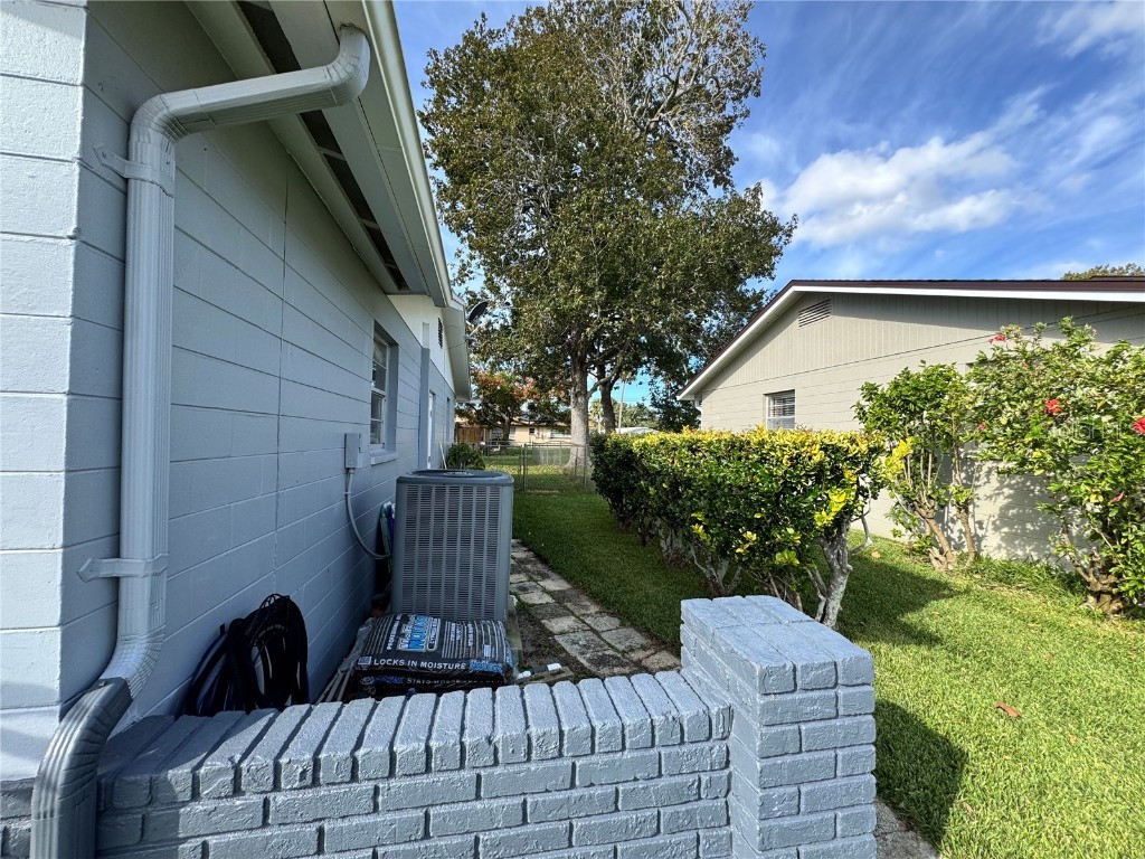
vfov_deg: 85.7
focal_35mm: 14
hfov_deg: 102.1
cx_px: 572
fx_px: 463
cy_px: 430
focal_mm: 2.22
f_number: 2.2
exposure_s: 1/512
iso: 40
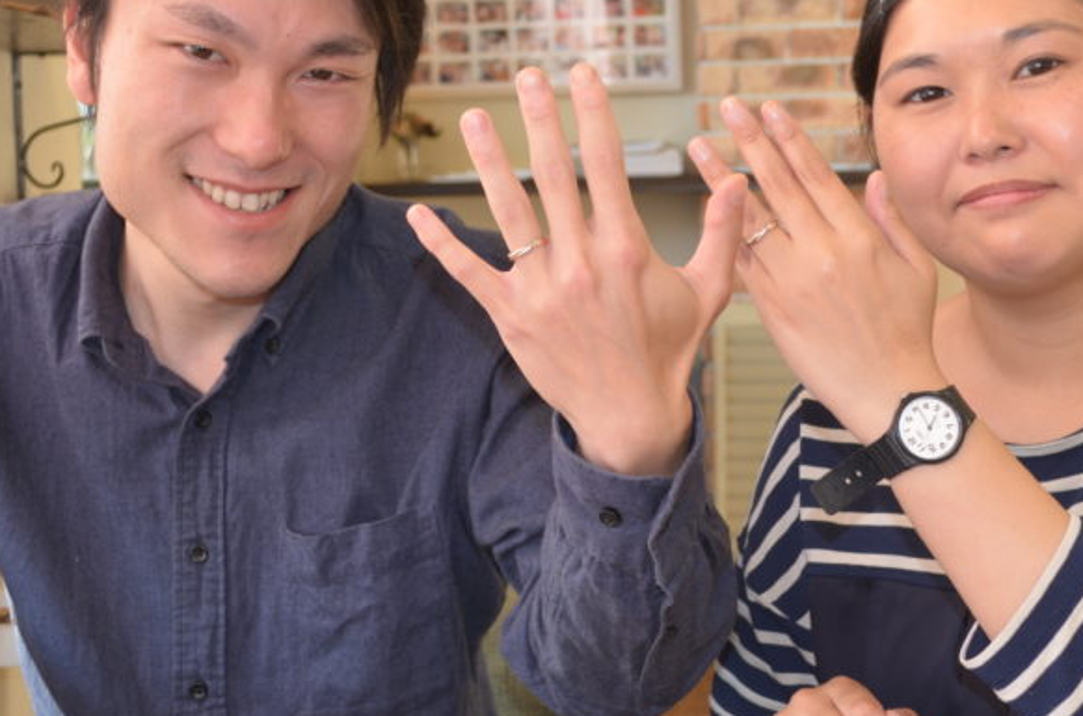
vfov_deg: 20.2
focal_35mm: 67
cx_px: 651
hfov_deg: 30.1
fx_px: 2011
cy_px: 329
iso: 200
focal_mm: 26
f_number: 4.2
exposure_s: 1/40
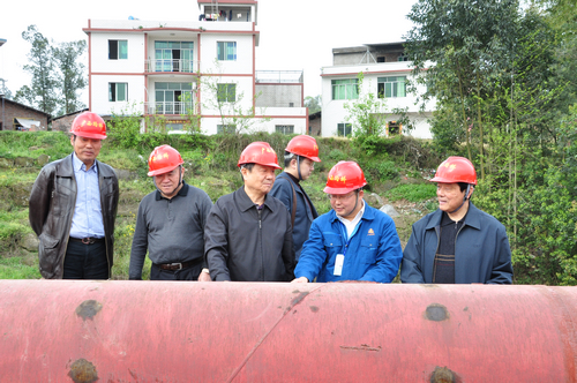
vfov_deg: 30.8
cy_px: 192
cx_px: 288
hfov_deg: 45.0
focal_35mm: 44
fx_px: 696
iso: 400
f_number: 9
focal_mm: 29
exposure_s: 1/125
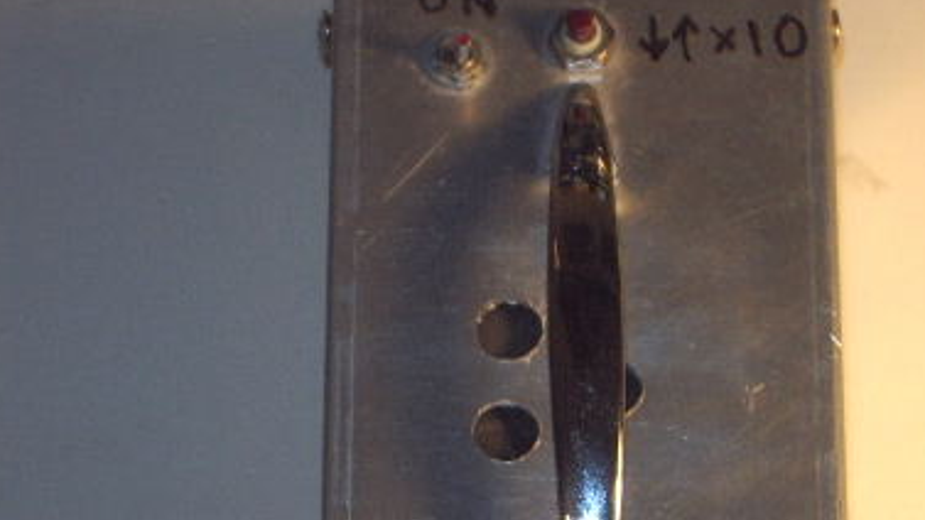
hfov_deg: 11.1
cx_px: 569
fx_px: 4758
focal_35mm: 194
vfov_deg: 6.3
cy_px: 402
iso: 200
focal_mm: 17.4
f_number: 4.8
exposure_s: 1/60
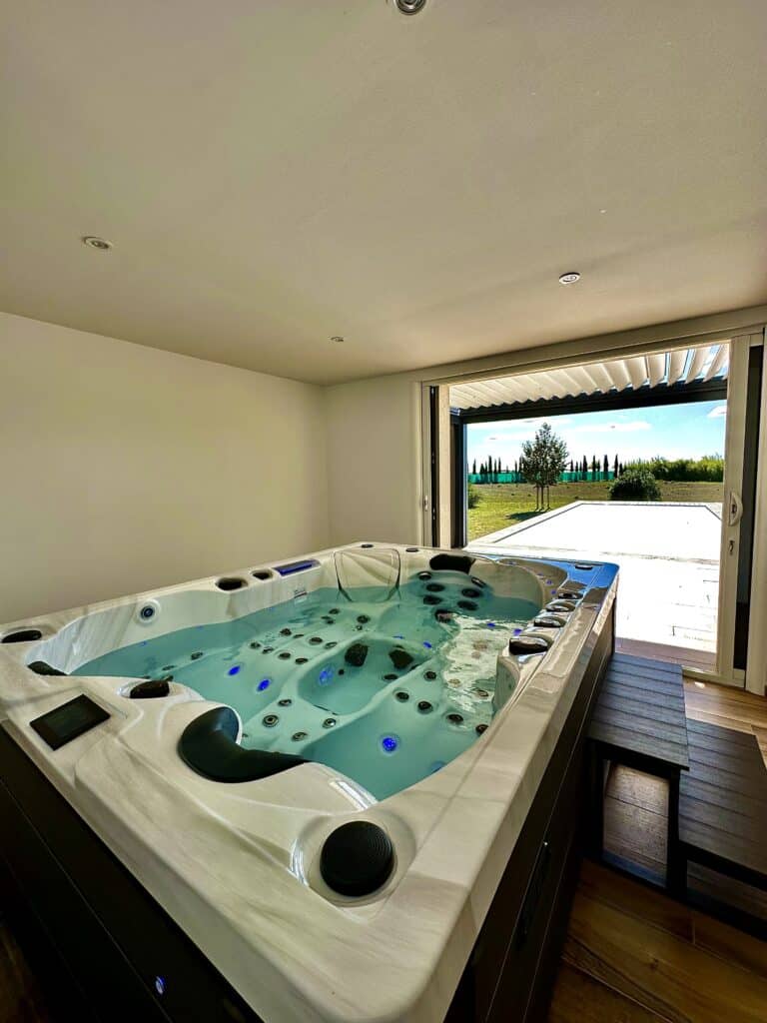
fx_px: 414
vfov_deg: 102.1
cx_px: 384
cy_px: 512
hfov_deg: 85.7
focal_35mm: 14
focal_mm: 2.22
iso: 40
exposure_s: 1/596
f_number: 2.2
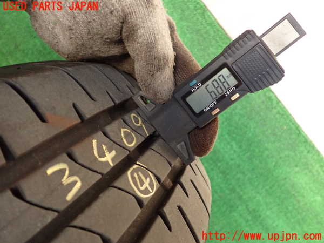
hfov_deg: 56.8
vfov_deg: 44.2
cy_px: 122
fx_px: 300
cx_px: 162
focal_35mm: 32
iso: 320
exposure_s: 1/125
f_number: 2.4
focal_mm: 5.79
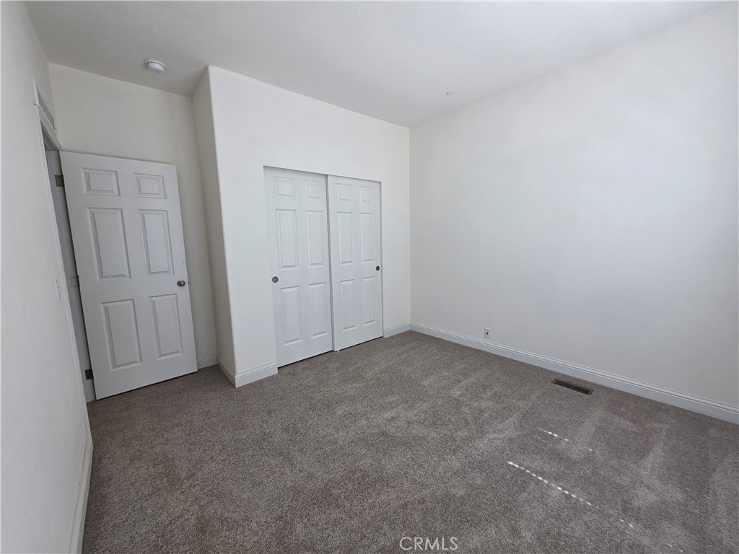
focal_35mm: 13
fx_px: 278
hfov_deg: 106.2
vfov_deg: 89.9
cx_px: 370
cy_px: 277
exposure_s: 1/120
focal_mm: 2.2
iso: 64
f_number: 1.9
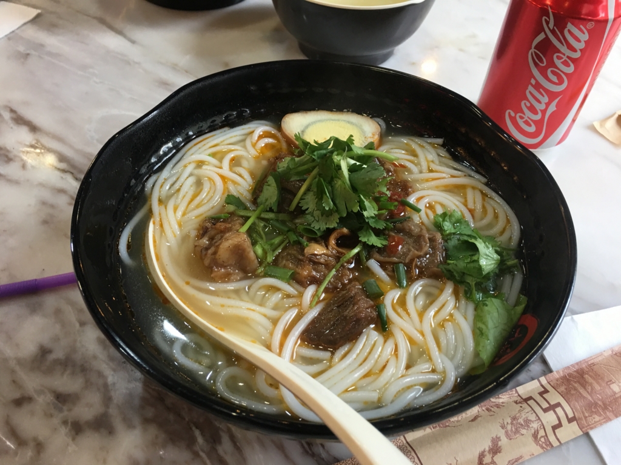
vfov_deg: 48.2
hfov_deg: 61.7
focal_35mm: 29
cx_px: 310
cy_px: 232
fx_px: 520
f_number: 2.2
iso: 64
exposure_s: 1/33
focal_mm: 4.15
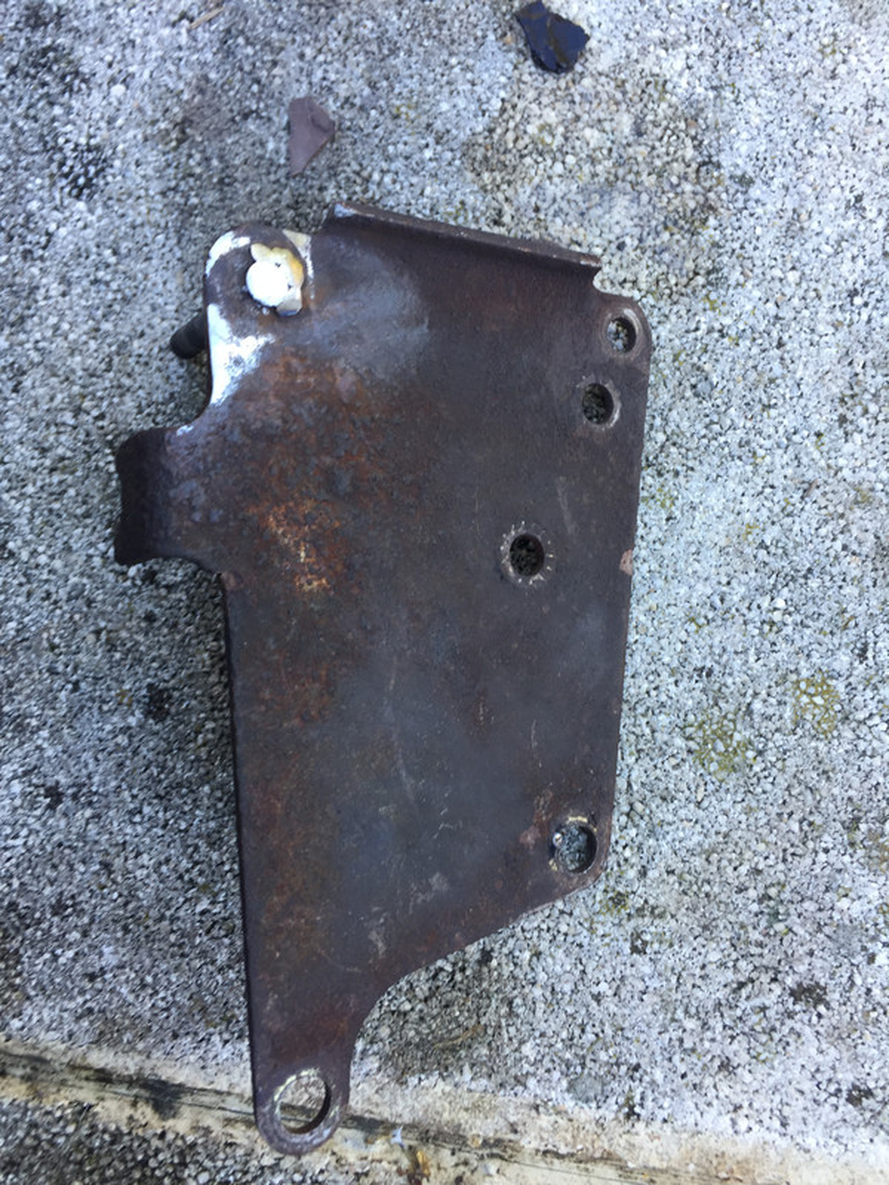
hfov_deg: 48.2
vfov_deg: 61.7
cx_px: 444
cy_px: 592
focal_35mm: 29
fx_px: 993
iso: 50
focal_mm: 4.15
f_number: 2.2
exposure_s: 1/100
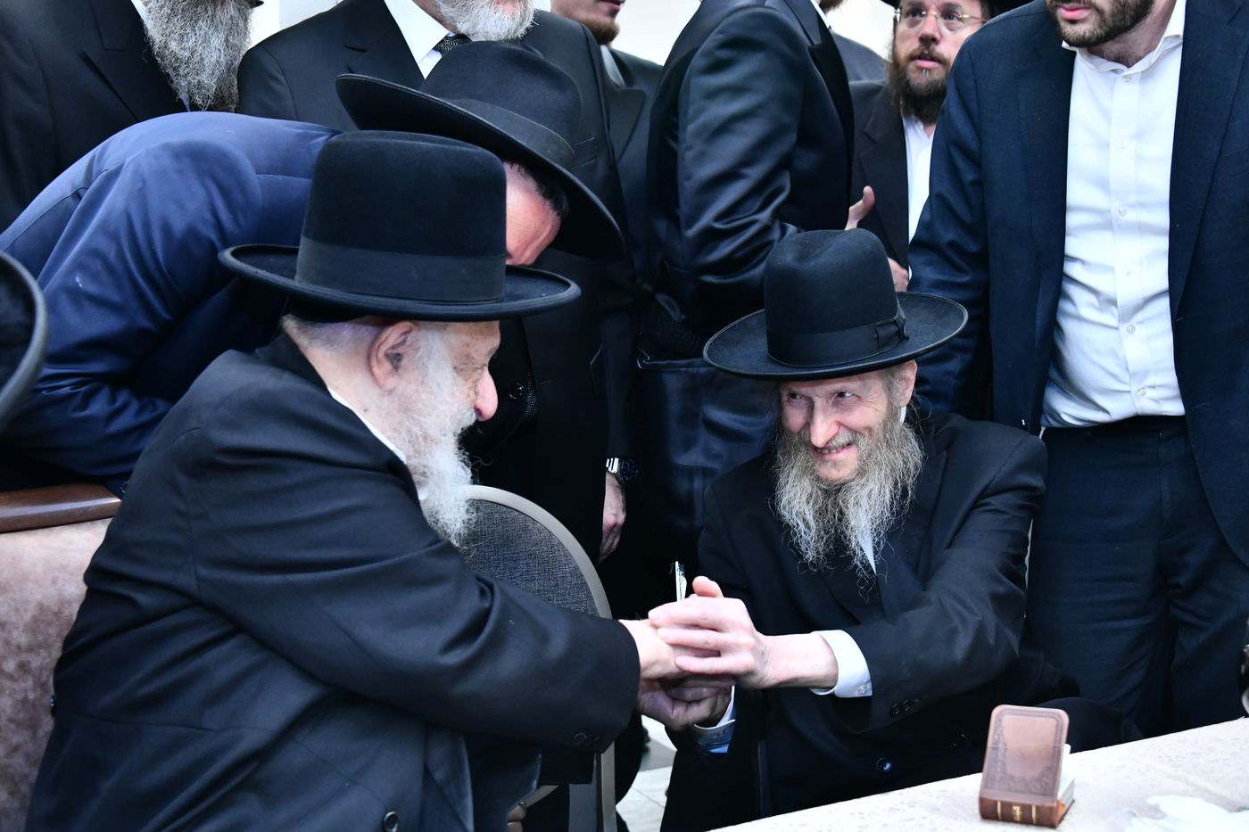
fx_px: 1908
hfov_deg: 36.3
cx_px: 624
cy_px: 416
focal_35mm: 55
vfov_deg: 24.6
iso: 2000
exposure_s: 1/125
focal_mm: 55
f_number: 5.6
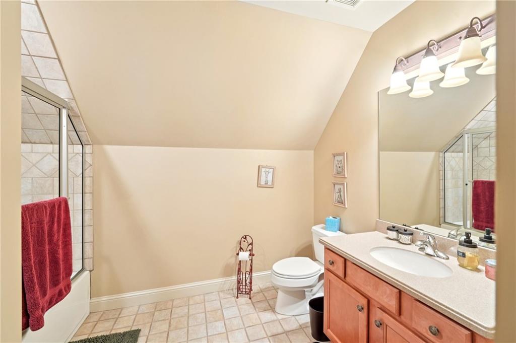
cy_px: 172
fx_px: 201
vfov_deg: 81.1
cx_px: 258
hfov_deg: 104.3
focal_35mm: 14
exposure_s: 1/1.25
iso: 320
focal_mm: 14
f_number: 8
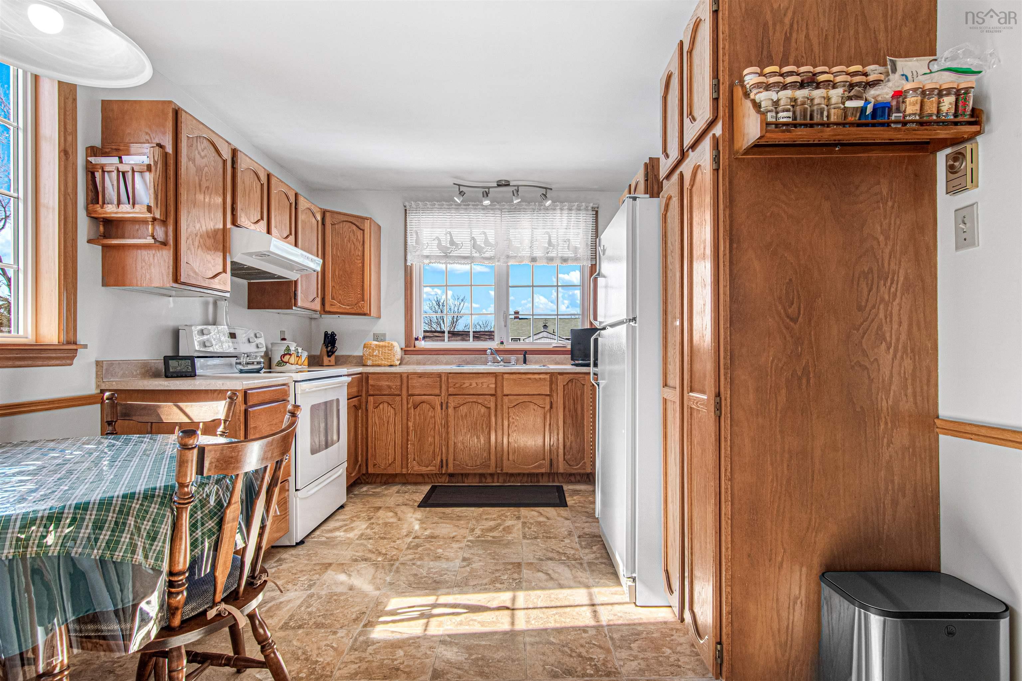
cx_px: 511
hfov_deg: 95.0
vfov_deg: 72.1
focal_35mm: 16
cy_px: 340
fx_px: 468
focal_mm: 11
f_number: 8
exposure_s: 1/80
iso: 640
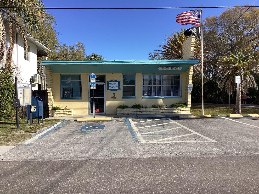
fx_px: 232
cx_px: 130
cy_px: 97
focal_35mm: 31
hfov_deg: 58.4
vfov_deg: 45.4
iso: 25
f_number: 2.4
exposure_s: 1/1087
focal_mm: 3.3
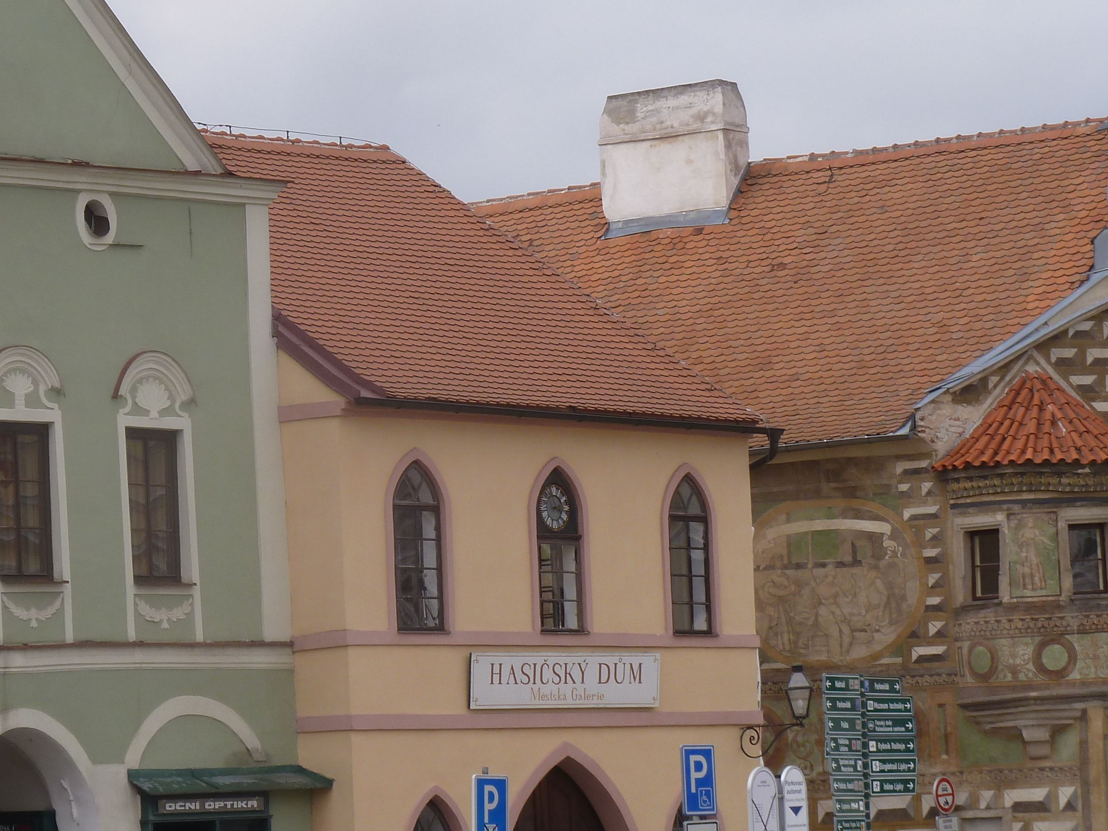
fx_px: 4769
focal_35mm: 149
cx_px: 195
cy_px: 473
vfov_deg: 10.0
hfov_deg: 13.2
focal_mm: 14.7
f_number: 4.3
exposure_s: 1/500
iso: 80
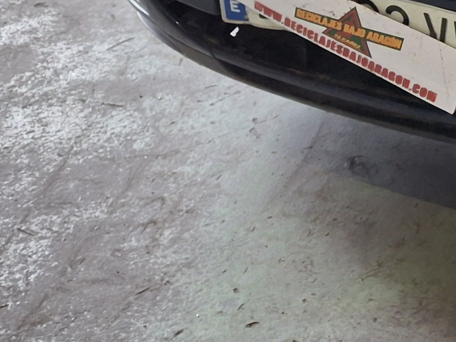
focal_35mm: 87
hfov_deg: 19.2
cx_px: 721
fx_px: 1146
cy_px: -181
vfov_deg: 15.6
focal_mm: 4.69
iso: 200
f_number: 1.8
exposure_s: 1/100
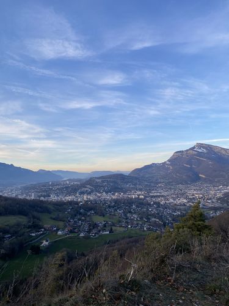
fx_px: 229
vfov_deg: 67.3
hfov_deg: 53.1
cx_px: 114
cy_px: 153
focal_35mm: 26
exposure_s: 1/585
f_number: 1.8
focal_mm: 4.25
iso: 32
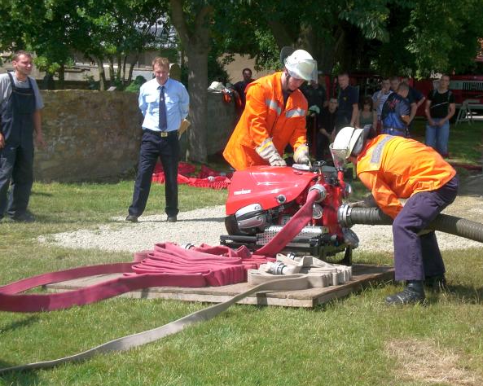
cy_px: 194
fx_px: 1129
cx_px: 260
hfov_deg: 24.1
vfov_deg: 19.4
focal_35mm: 79
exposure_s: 1/200
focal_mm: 12.47
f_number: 6.4
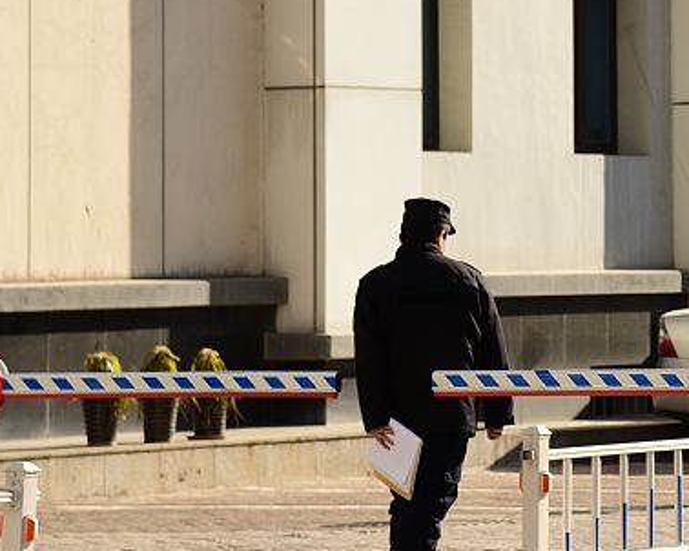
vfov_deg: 5.3
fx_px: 5951
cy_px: 61
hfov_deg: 6.5
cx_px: 1028
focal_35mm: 292
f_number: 5.6
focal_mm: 98
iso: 200
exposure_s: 1/800
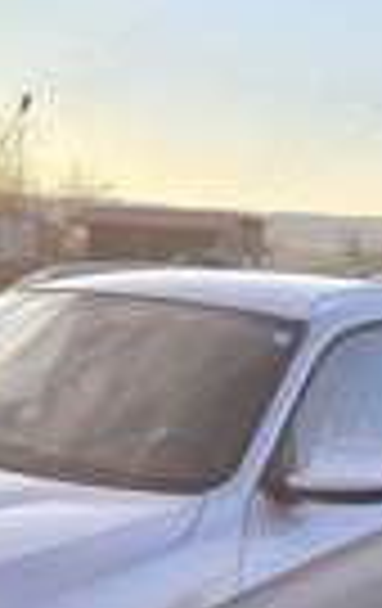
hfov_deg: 18.2
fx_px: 1193
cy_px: 536
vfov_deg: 27.6
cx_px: 193
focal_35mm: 72
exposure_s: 1/383
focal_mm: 6.14
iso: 50
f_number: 1.65
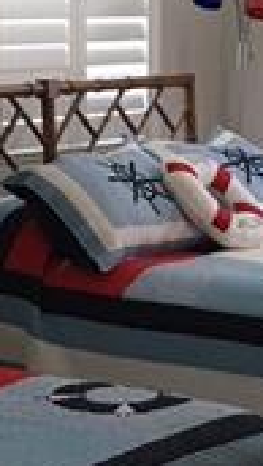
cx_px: 195
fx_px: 1745
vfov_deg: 15.2
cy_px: 331
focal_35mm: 141
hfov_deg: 8.6
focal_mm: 4.15
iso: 160
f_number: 2.2
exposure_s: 1/30
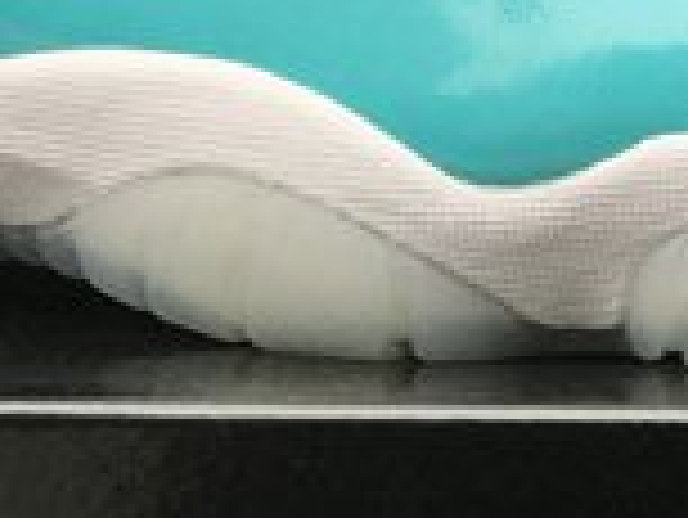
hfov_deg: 7.2
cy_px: -565
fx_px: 5490
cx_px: 585
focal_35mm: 276
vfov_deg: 5.3
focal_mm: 6.6
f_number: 2.8
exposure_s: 1/100
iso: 32
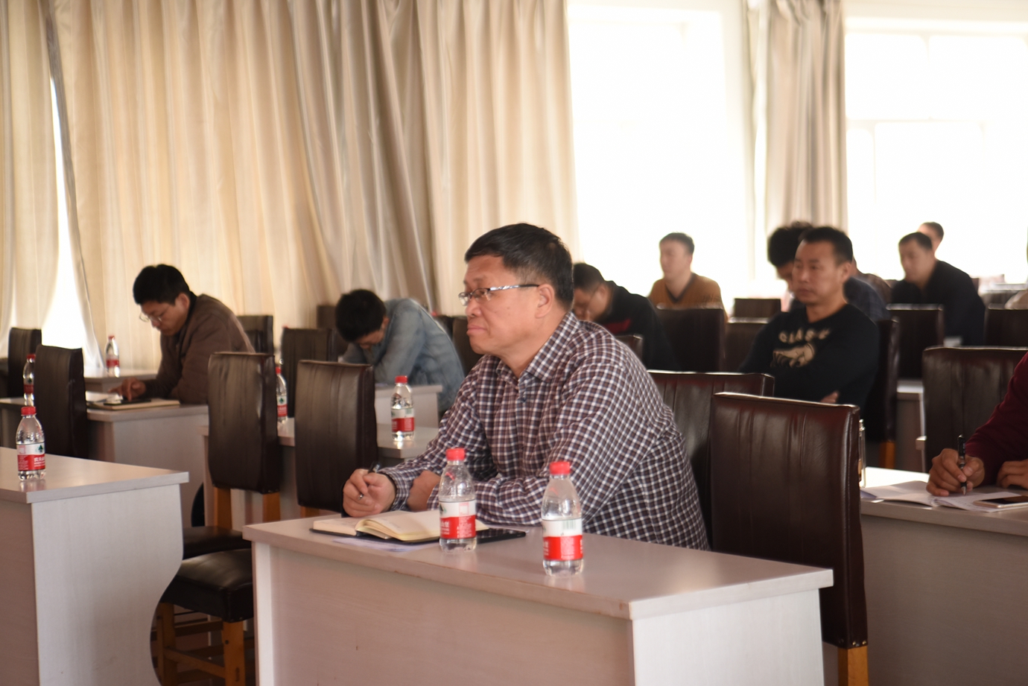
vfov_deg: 19.5
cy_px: 343
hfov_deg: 28.8
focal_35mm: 70
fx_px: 1999
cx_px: 514
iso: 800
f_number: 3.2
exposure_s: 1/80
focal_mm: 70
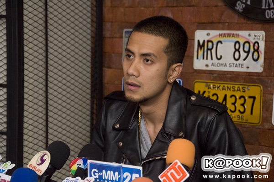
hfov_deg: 15.2
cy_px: 91
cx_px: 137
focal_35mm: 135
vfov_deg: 10.1
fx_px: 1027
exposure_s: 1/100
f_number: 5.6
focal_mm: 90
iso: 1600
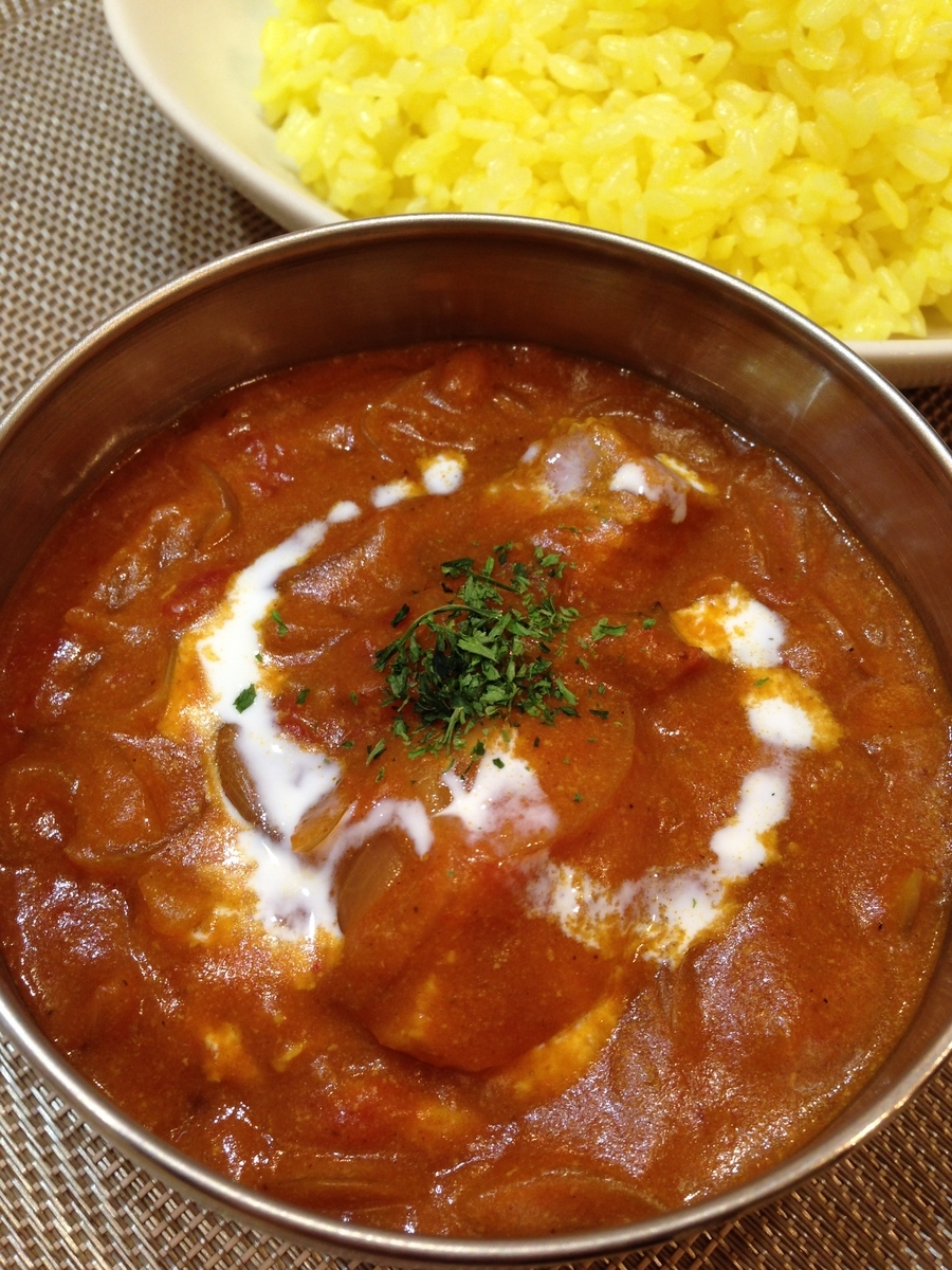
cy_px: 635
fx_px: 1210
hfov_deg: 42.9
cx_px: 476
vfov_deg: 55.4
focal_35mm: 33
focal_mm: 4.12
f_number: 2.4
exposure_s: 1/20
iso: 64
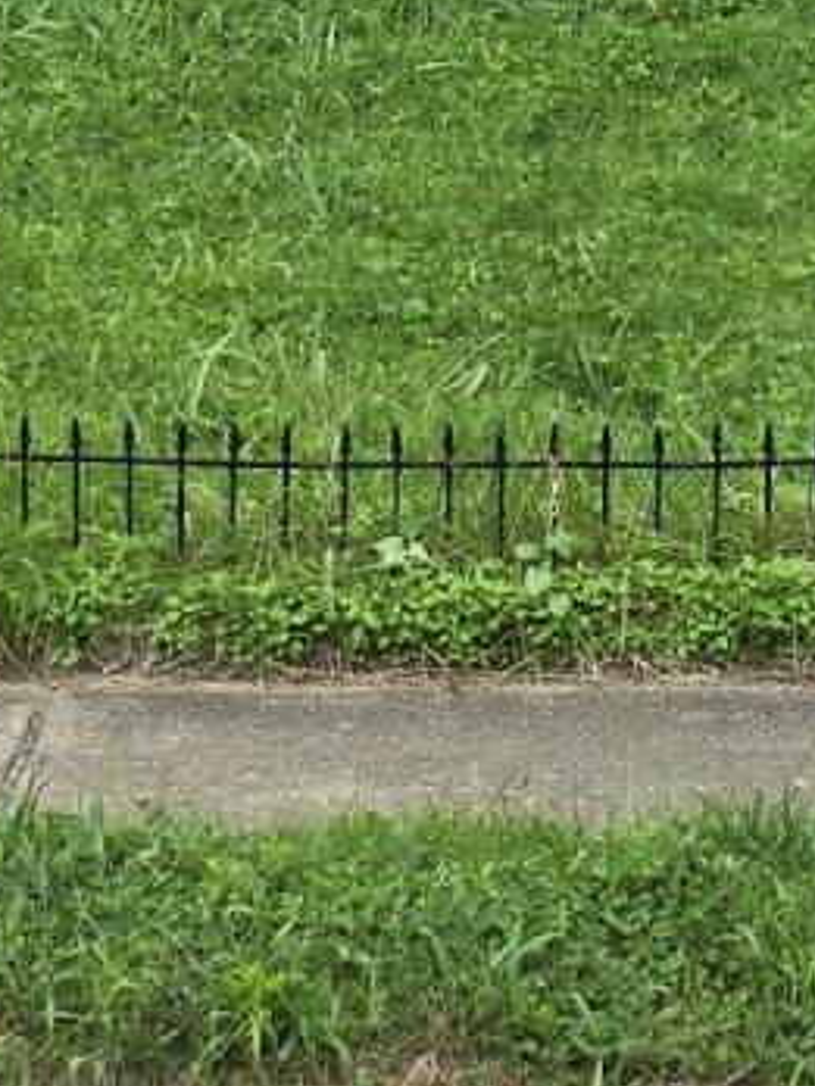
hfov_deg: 11.2
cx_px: 546
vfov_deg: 13.5
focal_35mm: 132
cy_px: -836
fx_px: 4144
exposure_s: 1/255
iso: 12
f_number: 1.7
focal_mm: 6.3
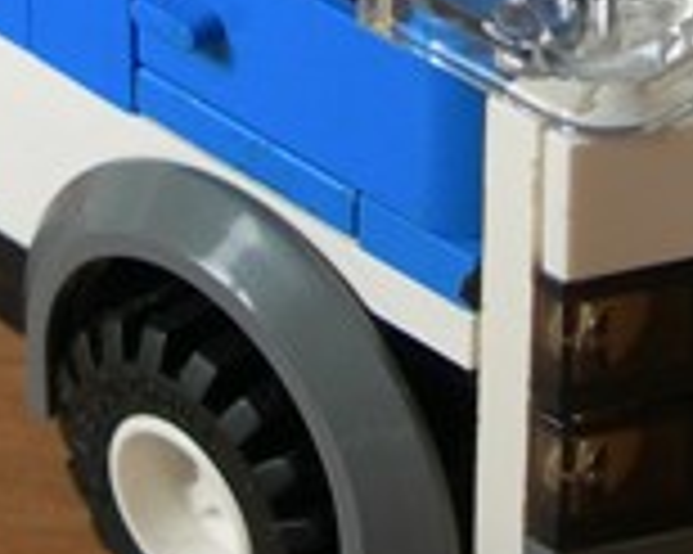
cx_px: 302
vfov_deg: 7.9
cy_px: -117
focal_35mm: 193
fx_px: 3956
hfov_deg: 10.0
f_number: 2.8
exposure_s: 1/14.1
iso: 50
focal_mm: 7.8
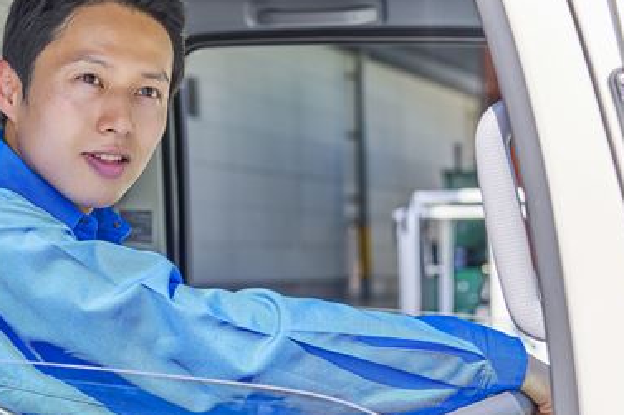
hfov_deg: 19.3
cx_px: 127
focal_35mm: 105
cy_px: 253
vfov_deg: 13.0
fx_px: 1819
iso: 100
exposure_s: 1/250
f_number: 4.5
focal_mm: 55
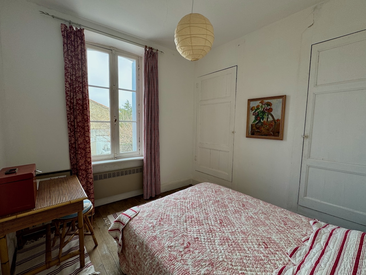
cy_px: 138
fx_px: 148
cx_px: 183
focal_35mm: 14
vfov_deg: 85.7
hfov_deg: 102.1
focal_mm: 2.22
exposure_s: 1/99
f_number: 2.2
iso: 80
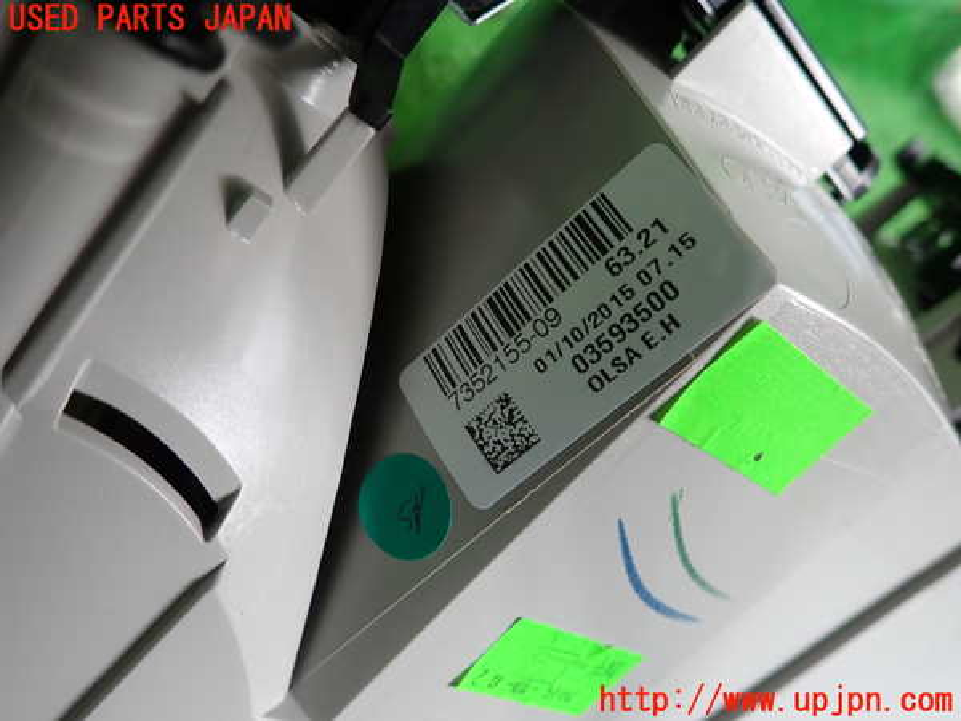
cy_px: 360
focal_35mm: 25
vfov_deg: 54.9
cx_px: 480
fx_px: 694
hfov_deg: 69.4
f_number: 2
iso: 100
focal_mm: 4.5
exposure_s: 1/60
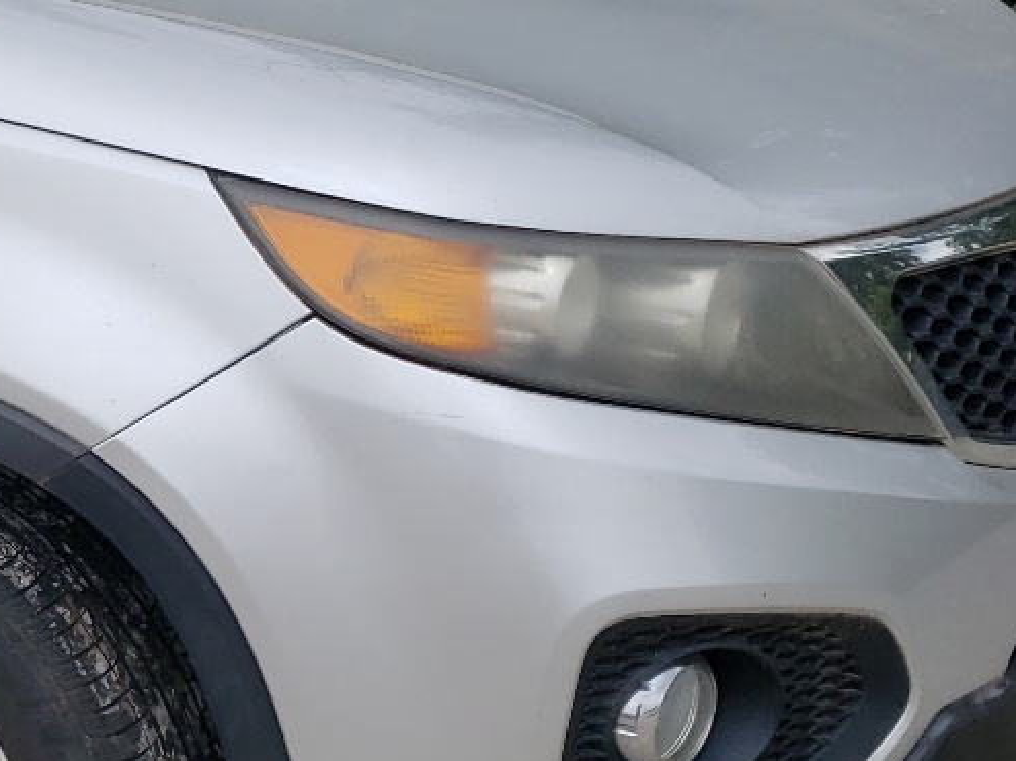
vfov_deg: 17.5
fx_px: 2465
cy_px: 295
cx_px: -357
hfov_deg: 20.9
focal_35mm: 84
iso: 50
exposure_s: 1/3333
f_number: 1.5
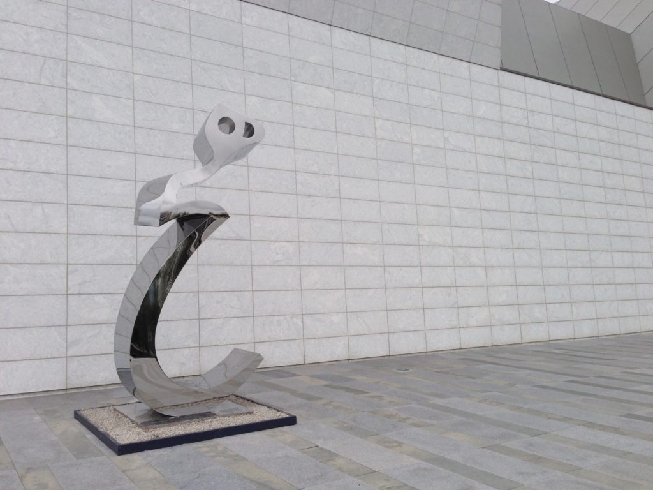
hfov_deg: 55.4
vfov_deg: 42.9
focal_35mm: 33
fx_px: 623
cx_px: 326
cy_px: 245
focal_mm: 4.12
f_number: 2.4
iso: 50
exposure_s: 1/341
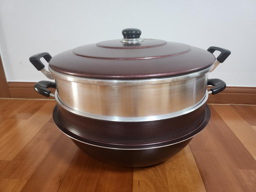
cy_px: 96
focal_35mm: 24
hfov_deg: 71.6
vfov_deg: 56.8
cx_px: 128
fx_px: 177
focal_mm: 5
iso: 1000
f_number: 1.8
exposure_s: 1/120
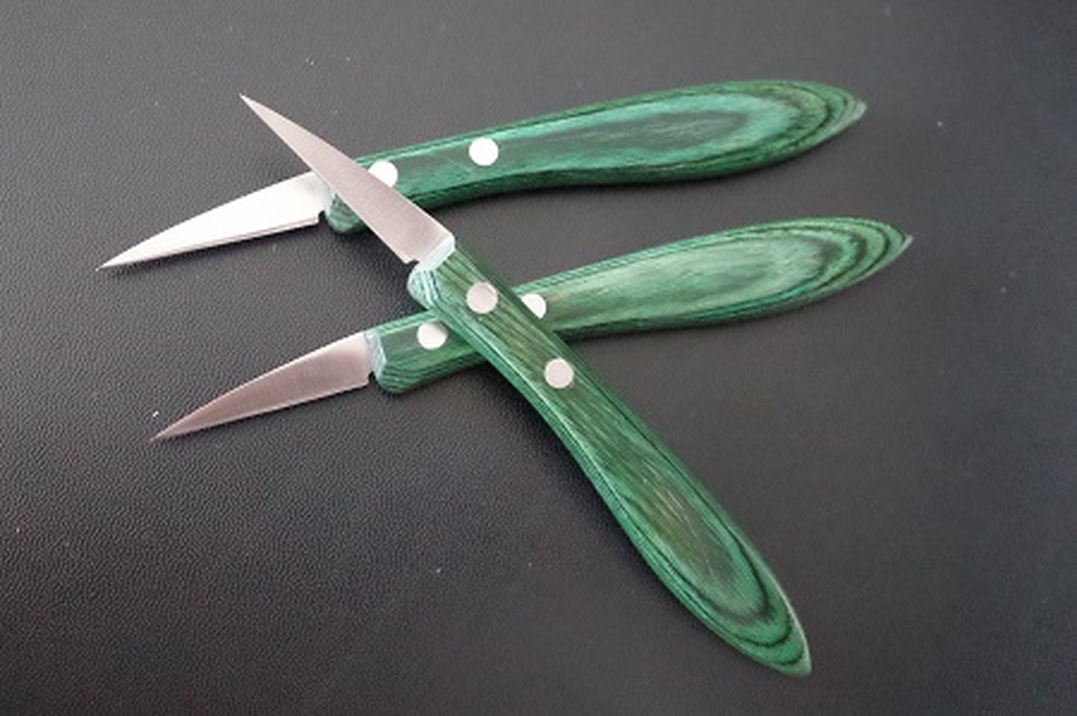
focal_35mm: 47
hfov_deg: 42.0
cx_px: 538
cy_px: 358
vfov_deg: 28.6
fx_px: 1405
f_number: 2.8
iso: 6400
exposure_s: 1/250
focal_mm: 18.3
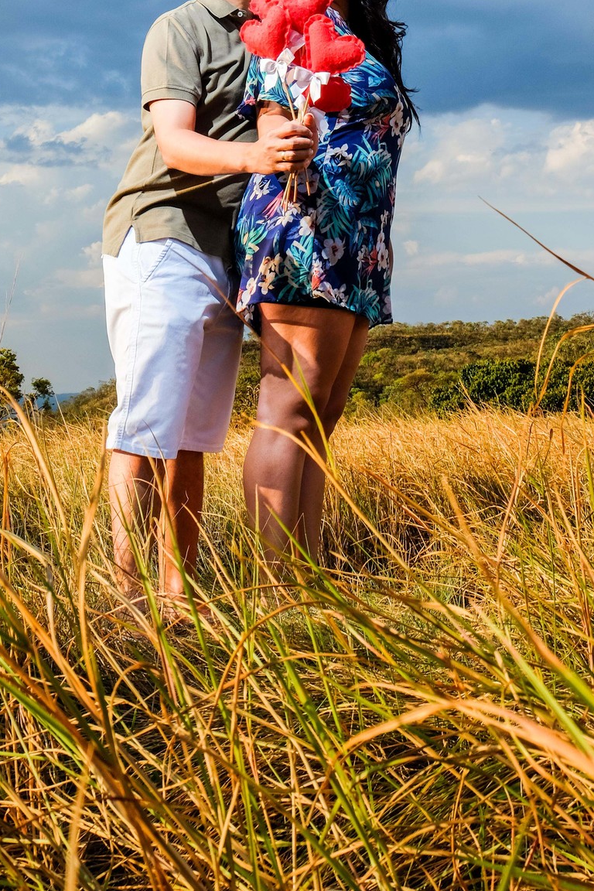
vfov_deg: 38.5
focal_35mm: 50
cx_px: 304
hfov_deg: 27.0
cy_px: 212
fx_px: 1237
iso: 250
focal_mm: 21.4
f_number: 13
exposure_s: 1/180
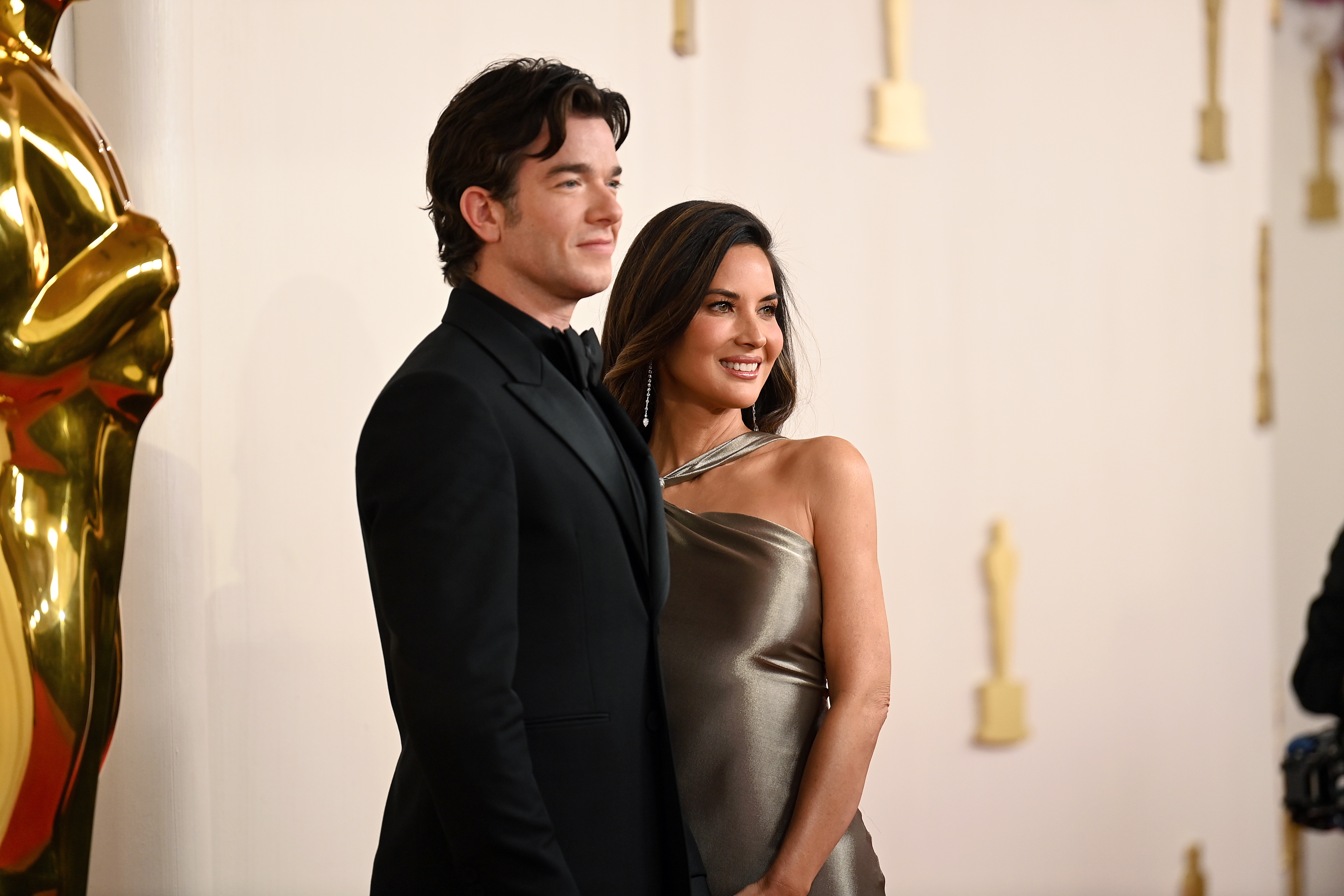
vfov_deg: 6.9
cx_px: 672
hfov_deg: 10.3
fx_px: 7466
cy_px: 448
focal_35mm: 200
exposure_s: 1/640
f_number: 2.8
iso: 1000
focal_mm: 200
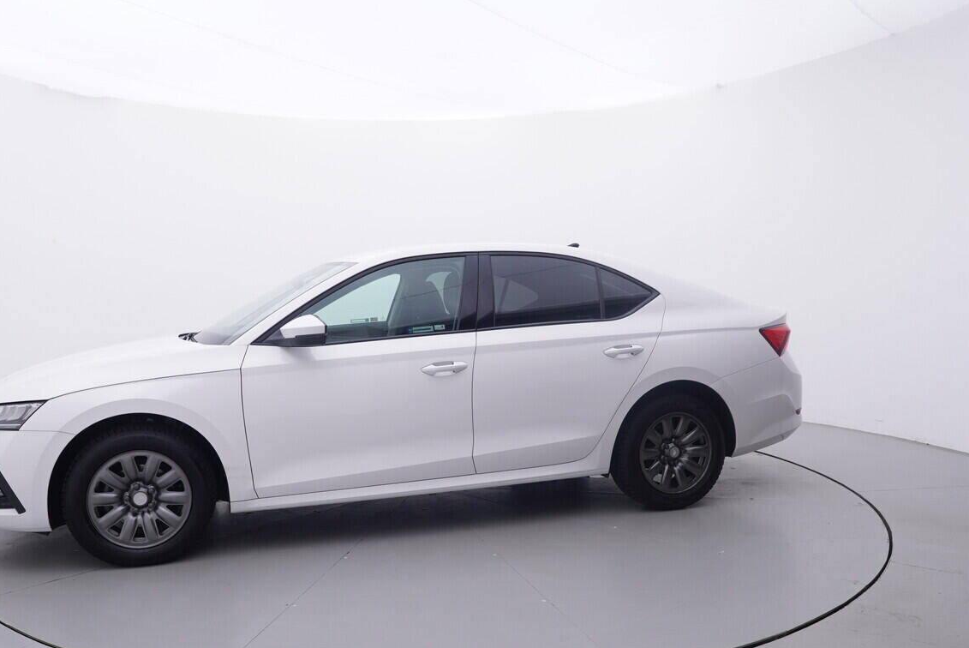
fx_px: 771
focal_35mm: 29
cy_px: 382
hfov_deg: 64.0
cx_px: 422
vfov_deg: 45.4
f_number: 5
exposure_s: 1/80
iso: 200
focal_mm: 15
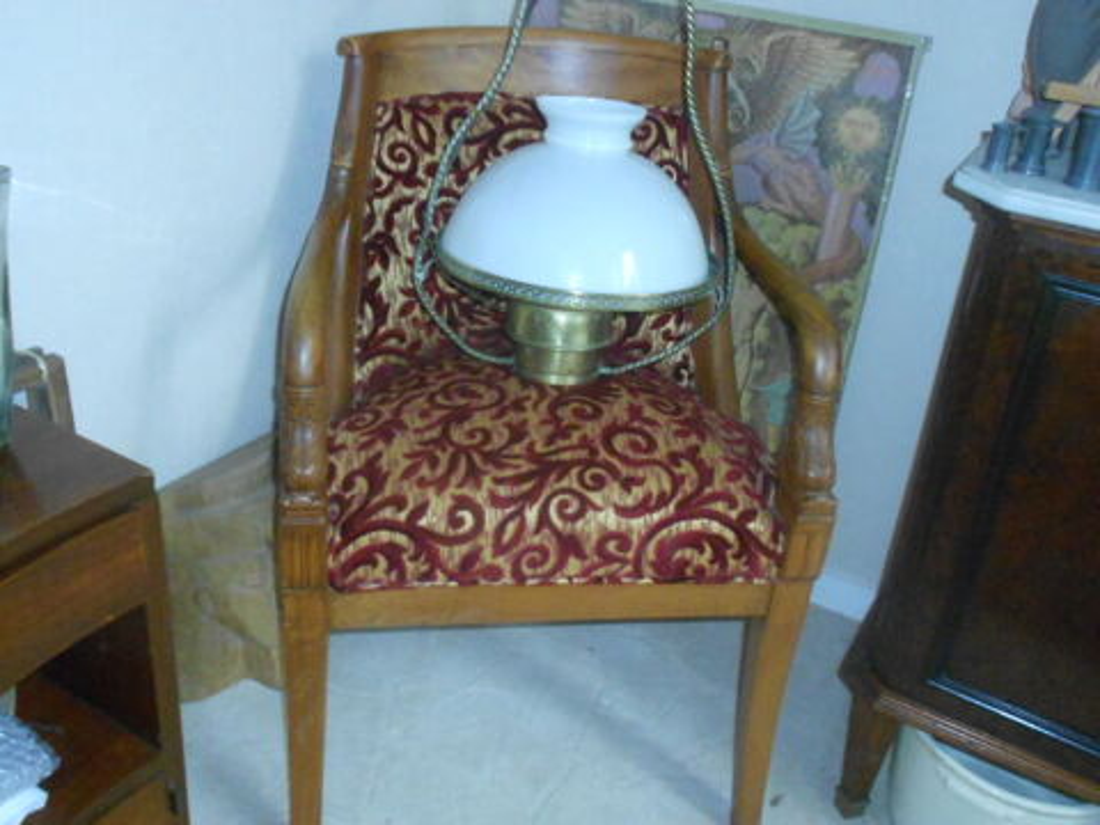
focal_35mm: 32
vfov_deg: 44.2
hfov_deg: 56.8
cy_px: 412
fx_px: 1017
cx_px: 550
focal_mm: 5.8
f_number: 3.6
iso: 800
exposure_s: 1/30
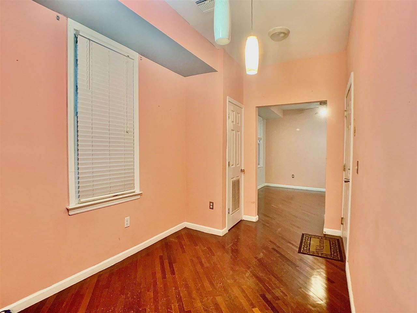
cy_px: 156
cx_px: 208
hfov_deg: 67.3
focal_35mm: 26
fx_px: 313
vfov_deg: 53.1
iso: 400
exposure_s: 1/40
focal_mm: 4.25
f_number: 1.8
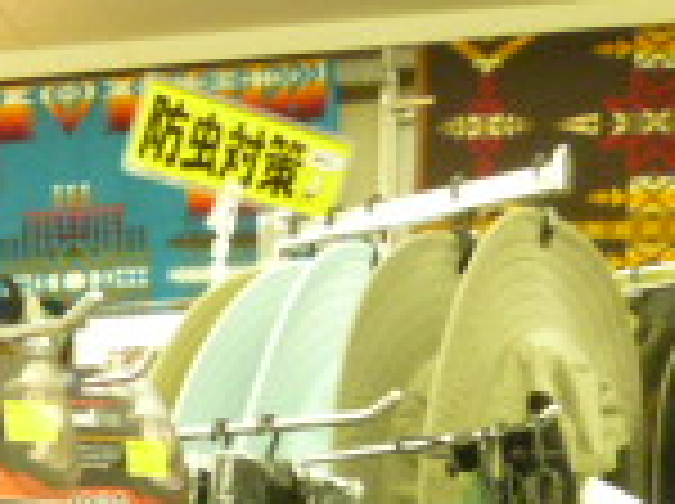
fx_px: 2083
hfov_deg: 17.5
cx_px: -144
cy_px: 1030
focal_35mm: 107
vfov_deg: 12.1
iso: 400
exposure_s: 1/30
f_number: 2.8
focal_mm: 4.5
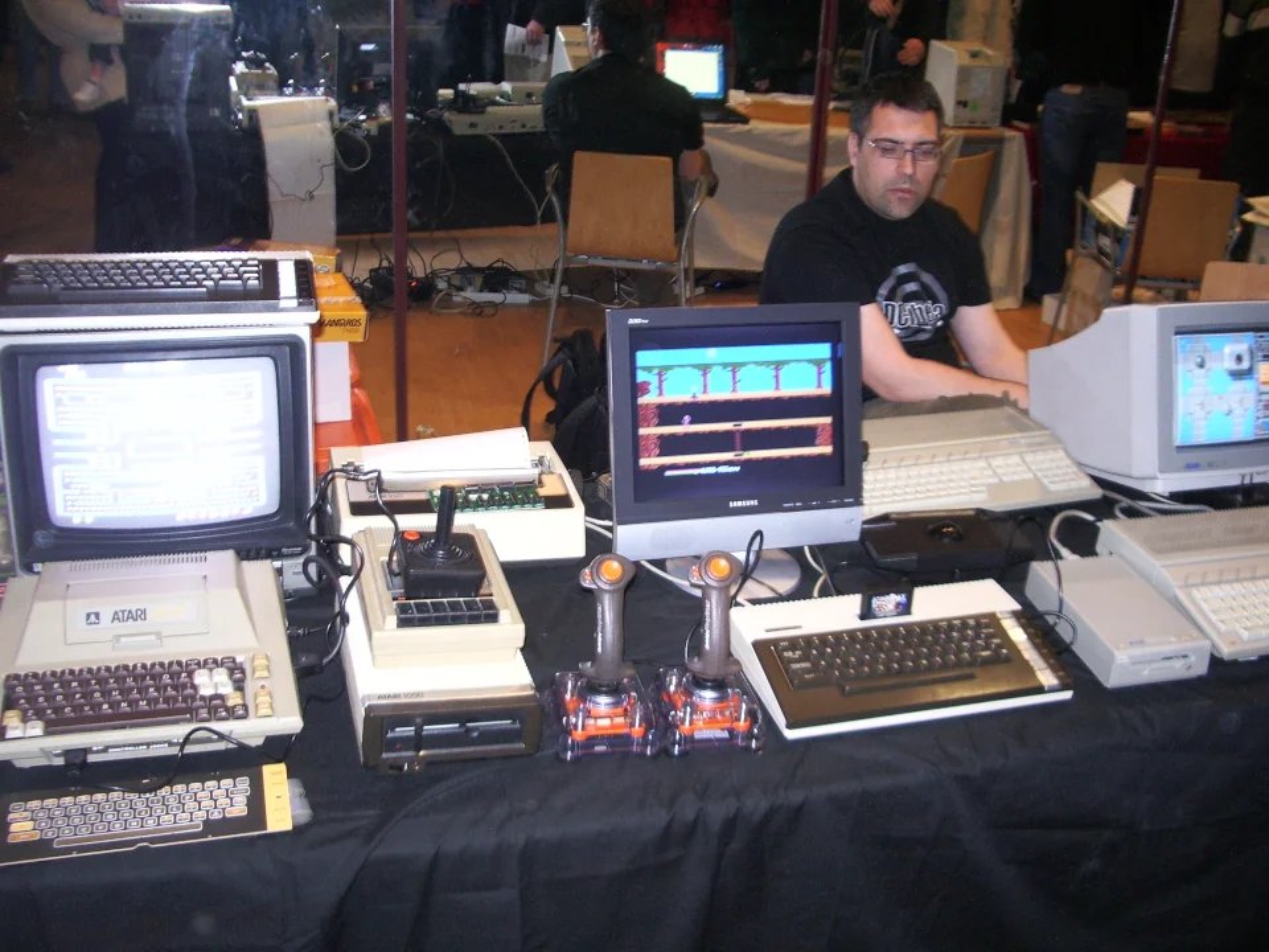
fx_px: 1283
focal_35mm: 35
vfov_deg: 40.7
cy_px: 476
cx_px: 634
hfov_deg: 52.6
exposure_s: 1/15
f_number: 2.6
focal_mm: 5.8
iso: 200
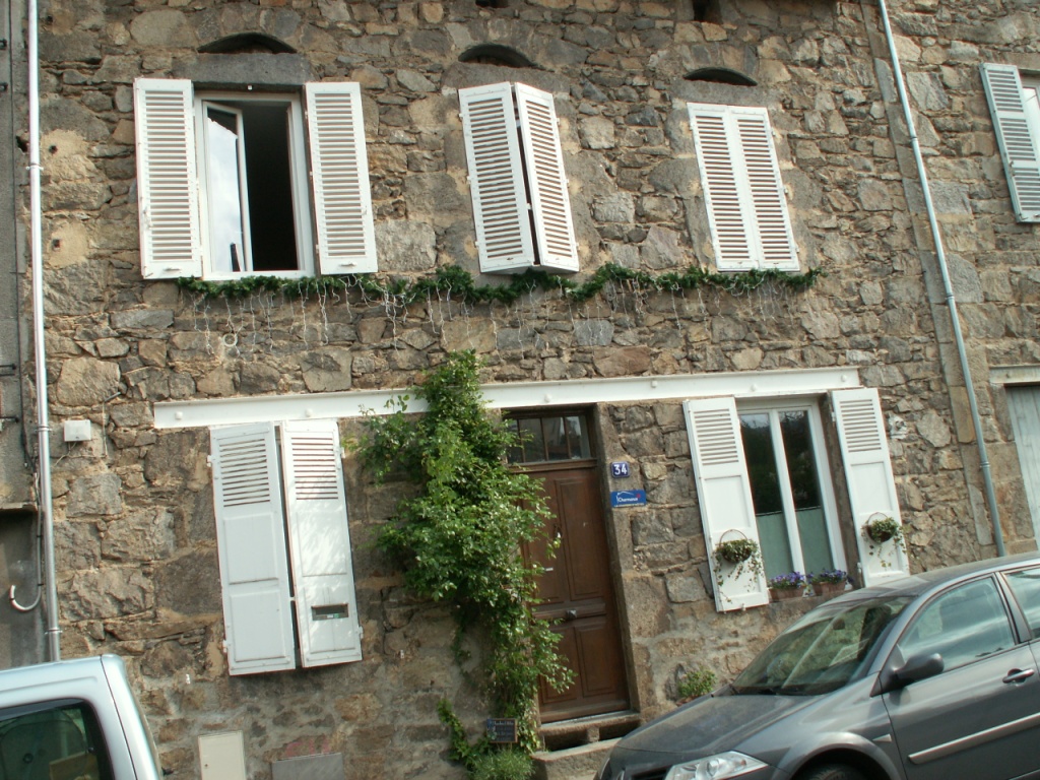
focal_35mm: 35
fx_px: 1052
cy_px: 390
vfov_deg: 40.7
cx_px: 520
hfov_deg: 52.6
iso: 50
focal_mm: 5.86
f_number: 5
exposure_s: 1/100
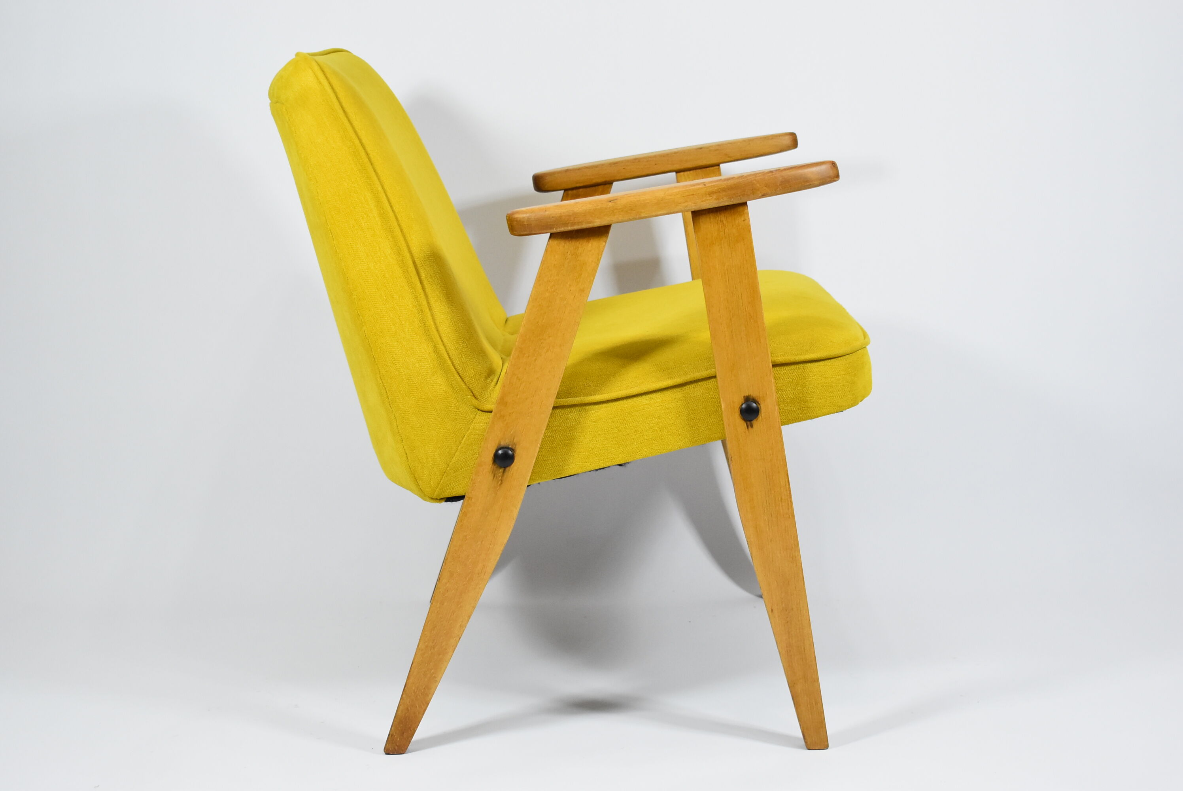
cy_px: 396
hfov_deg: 33.4
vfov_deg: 22.7
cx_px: 592
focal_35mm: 60
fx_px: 1973
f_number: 5
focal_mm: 40
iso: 1600
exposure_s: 1/125
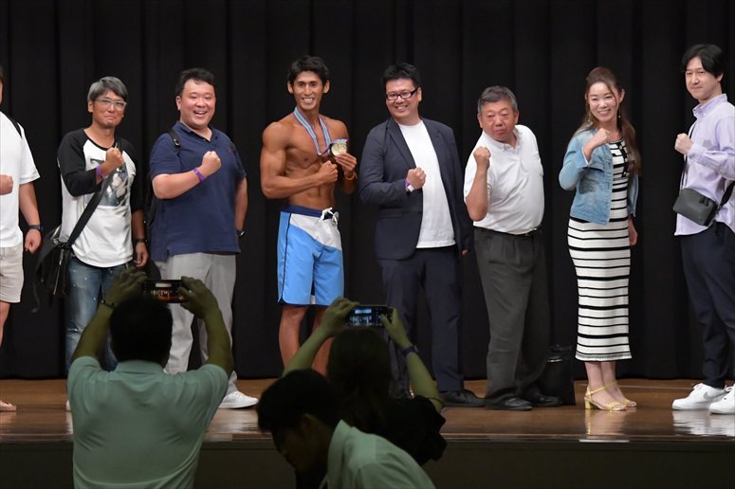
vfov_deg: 7.5
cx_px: 368
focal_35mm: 183
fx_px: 3734
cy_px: 244
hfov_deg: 11.2
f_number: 5.6
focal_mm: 122
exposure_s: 1/400
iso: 6400
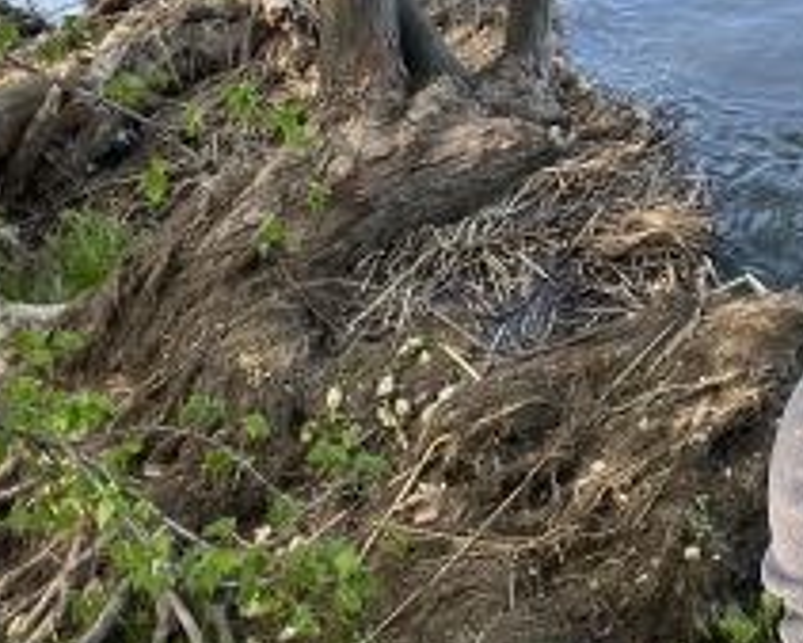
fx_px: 1213
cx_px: 613
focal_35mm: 51
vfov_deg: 28.9
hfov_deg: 35.7
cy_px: 103
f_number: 2.2
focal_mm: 2.71
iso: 25
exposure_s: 1/144
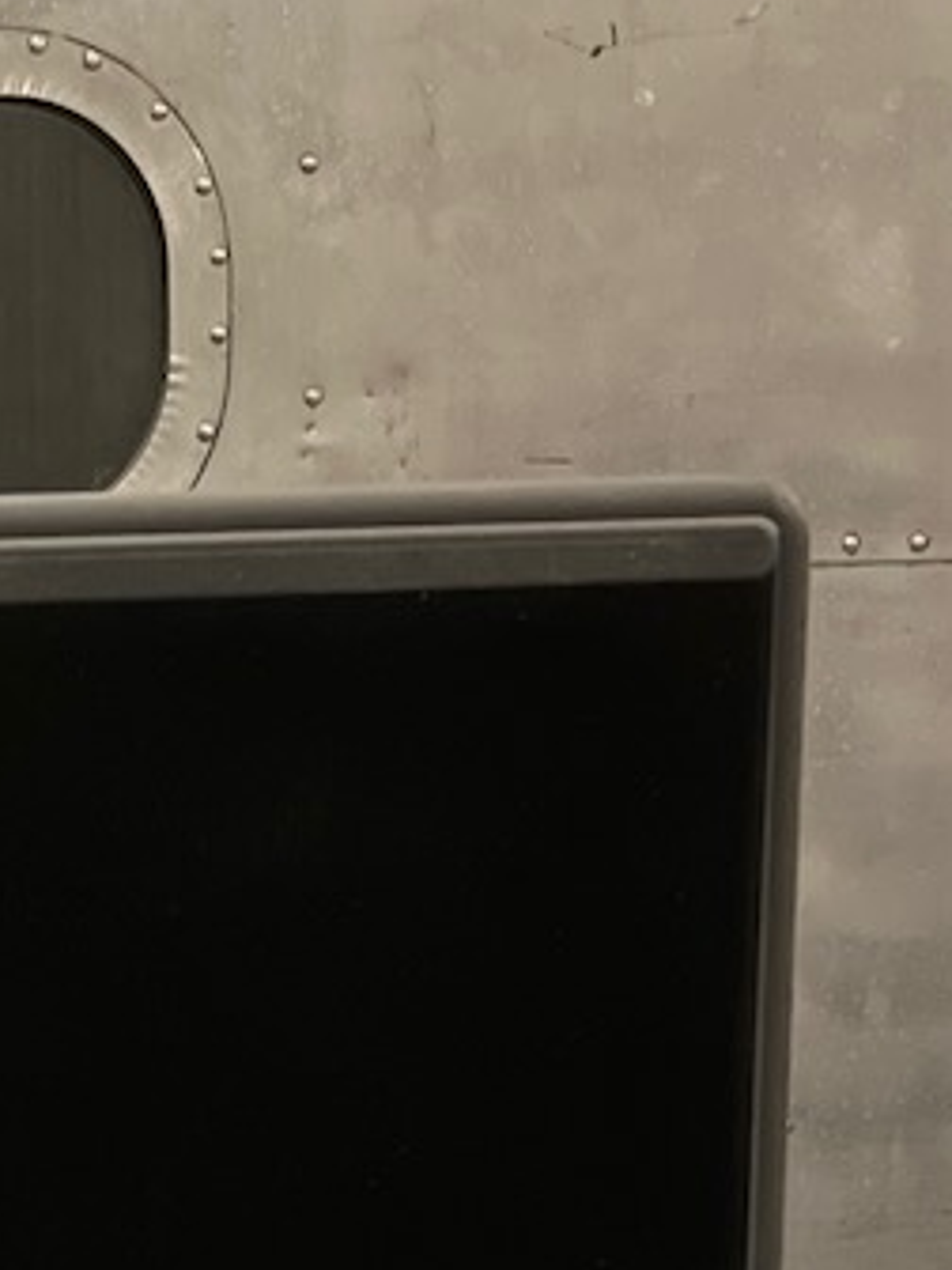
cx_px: -514
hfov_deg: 13.9
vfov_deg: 18.8
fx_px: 3630
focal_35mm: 99
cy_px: 1527
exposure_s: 1/25
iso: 800
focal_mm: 5.7
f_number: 1.5
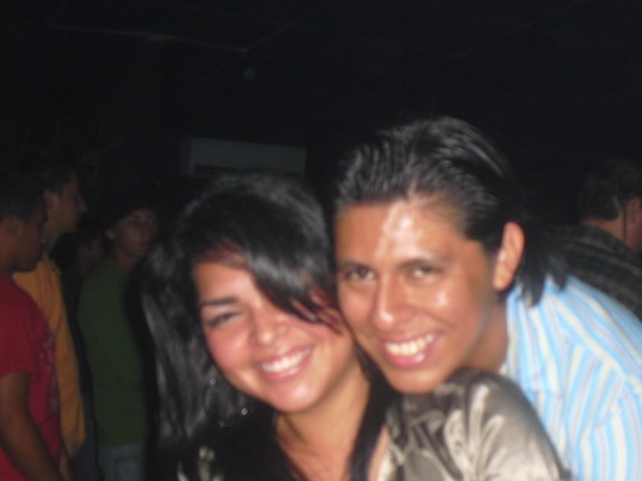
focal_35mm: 53
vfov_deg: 27.4
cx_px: 446
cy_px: 313
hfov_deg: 35.7
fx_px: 983
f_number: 3.1
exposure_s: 1/60
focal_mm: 6.3
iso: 200
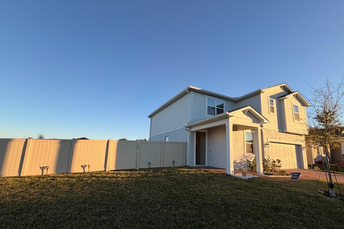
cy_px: 128
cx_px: 183
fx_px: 153
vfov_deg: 73.5
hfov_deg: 96.6
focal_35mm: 16
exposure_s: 1/751
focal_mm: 2.22
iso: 40
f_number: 2.2
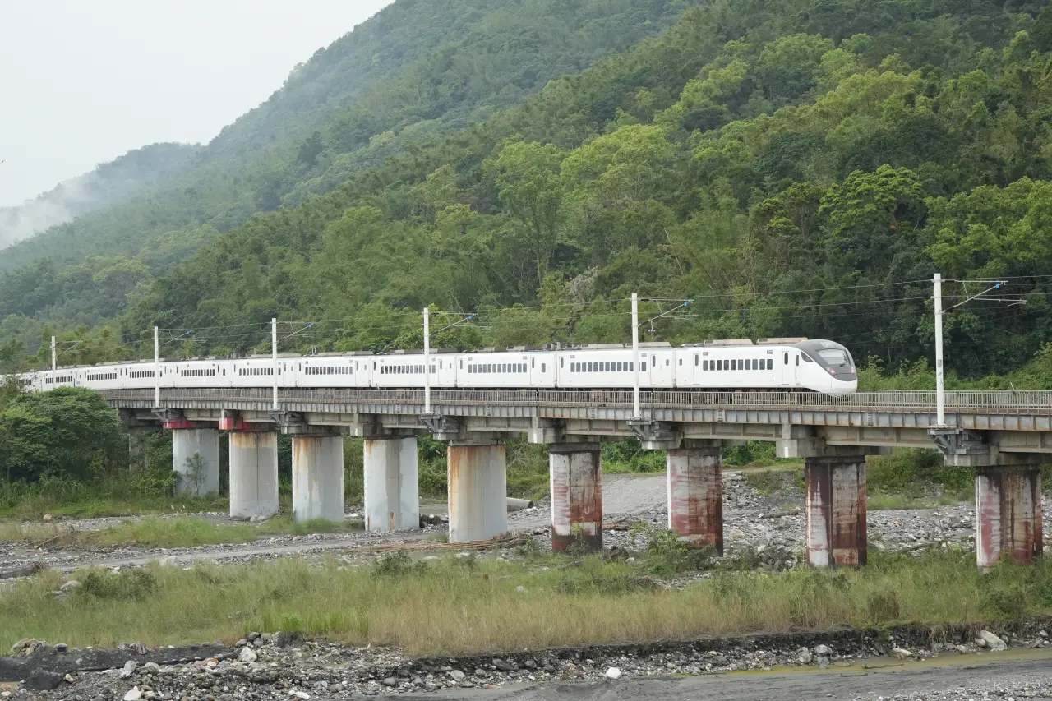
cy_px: 350
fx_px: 3068
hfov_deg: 19.5
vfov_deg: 13.0
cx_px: 526
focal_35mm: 105
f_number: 4
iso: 1250
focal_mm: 70
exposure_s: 1/1600
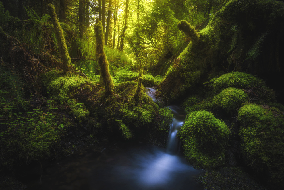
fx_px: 126
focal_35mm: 16
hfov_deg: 96.7
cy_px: 95
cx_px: 142
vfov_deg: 73.8
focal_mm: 16
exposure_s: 4
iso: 31
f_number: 22
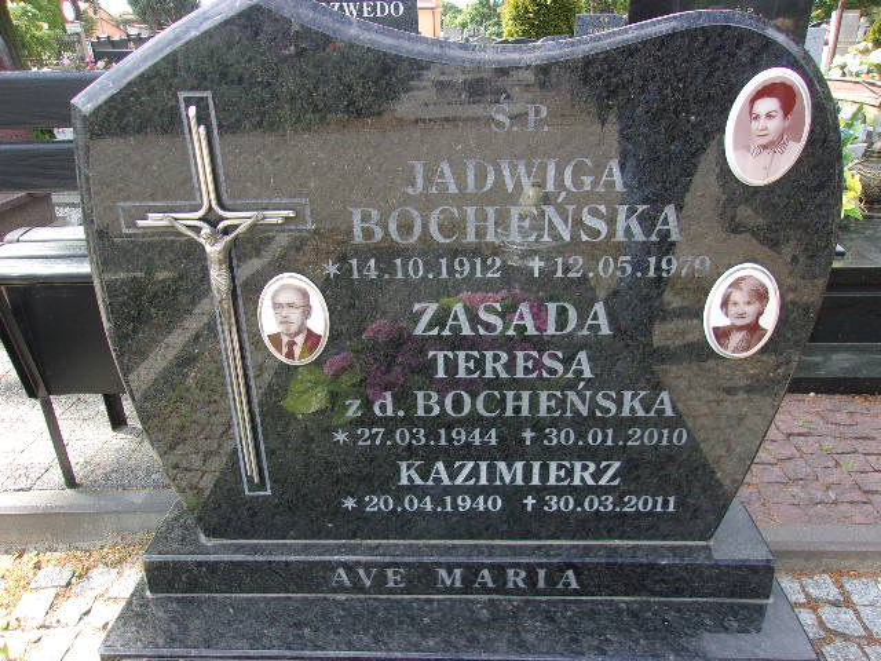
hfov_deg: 65.3
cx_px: 440
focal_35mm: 27
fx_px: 687
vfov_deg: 51.4
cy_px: 330
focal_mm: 4.9
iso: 80
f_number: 3
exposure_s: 1/240
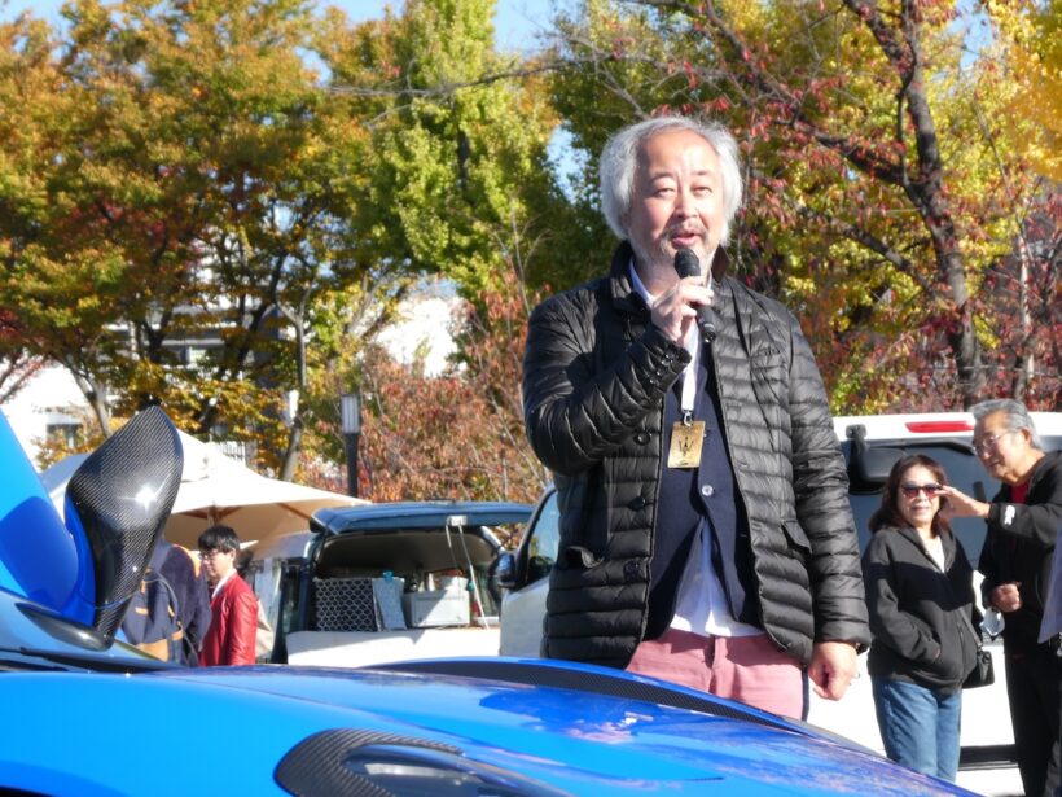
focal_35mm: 151
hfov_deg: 13.1
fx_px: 4633
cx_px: 531
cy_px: 398
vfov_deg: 9.8
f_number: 5.4
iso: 80
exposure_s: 1/200
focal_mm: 27.1
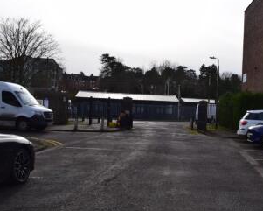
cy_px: 120
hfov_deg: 45.1
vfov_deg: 37.3
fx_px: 311
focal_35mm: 40
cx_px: 176
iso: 400
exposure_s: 1/500
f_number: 11
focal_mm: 18
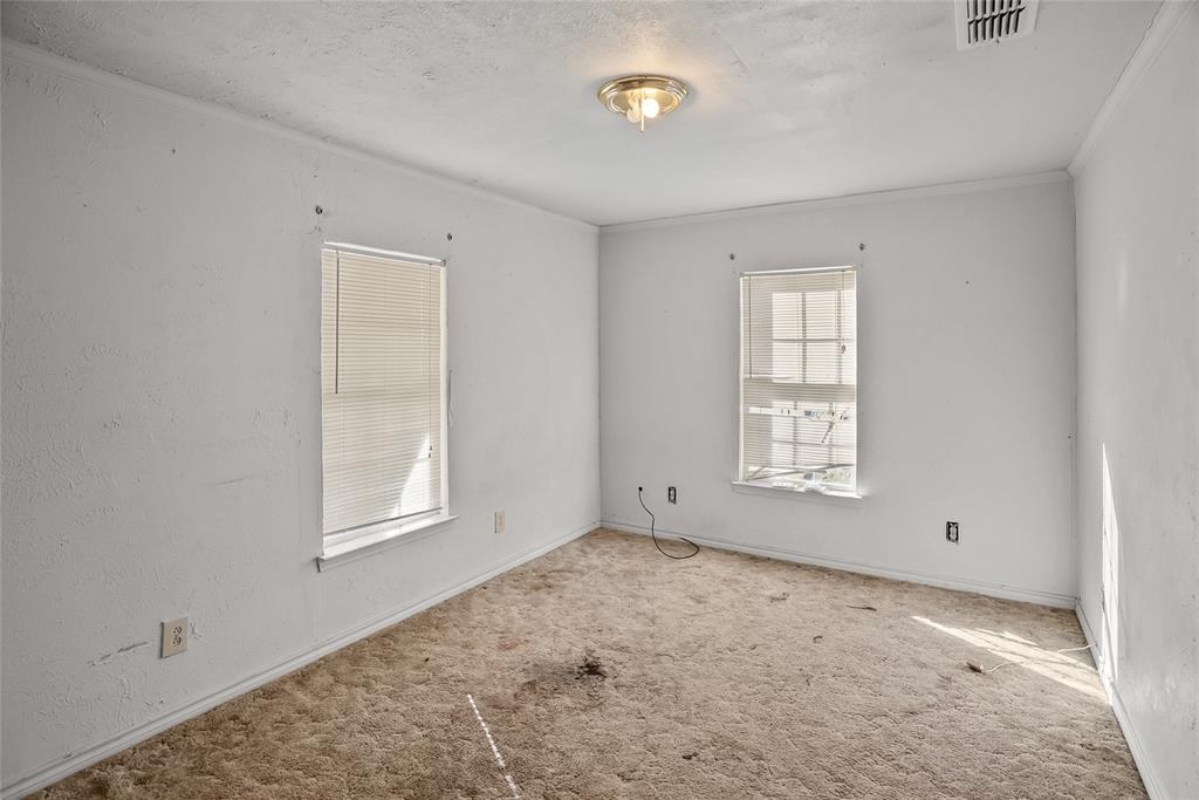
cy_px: 400
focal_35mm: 16
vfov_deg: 73.8
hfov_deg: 96.7
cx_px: 600
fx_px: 533
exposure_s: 1/2
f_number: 7.1
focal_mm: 16
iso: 100
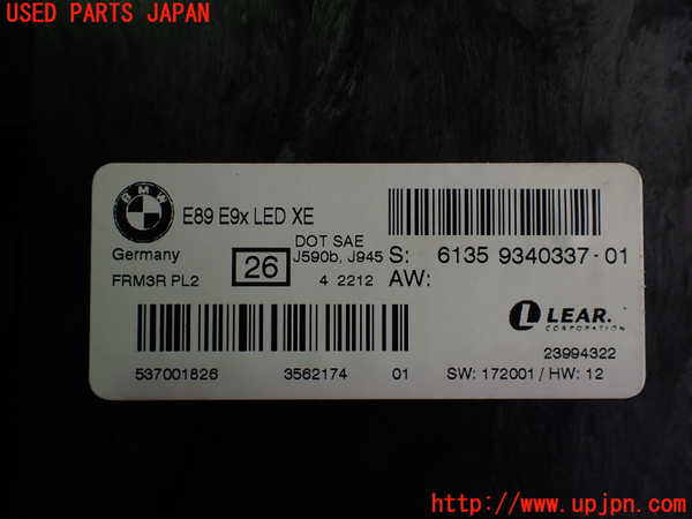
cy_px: 260
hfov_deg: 60.0
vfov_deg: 46.8
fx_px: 600
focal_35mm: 30
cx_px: 346
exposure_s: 1/125
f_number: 2.3
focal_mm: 5.4
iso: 125
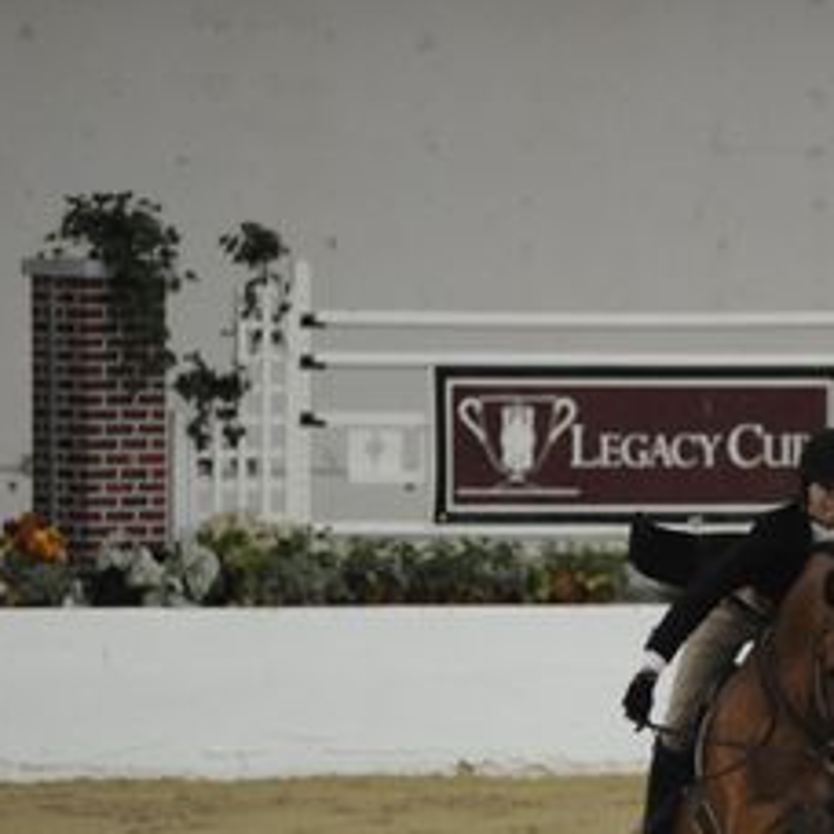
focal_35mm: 477
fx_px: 13002
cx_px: 746
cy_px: 764
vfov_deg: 3.7
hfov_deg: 3.7
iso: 6400
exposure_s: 1/400
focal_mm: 200
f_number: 2.8
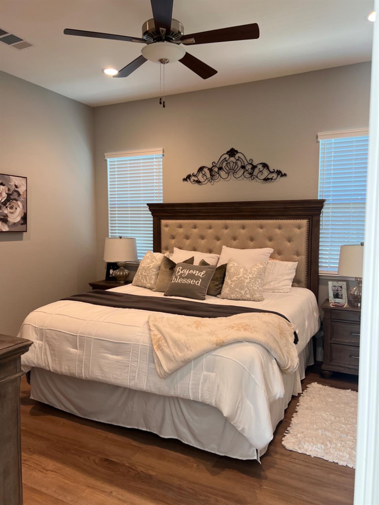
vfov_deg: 67.3
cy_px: 252
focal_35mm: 26
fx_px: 380
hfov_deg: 53.1
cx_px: 190
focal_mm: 5.7
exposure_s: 1/120
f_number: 1.5
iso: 125
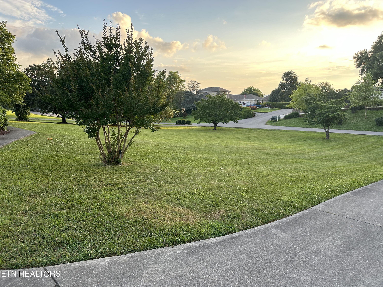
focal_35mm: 24
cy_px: 144
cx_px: 192
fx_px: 266
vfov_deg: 56.8
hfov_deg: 71.6
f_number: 1.78
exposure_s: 1/389
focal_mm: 6.86
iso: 80
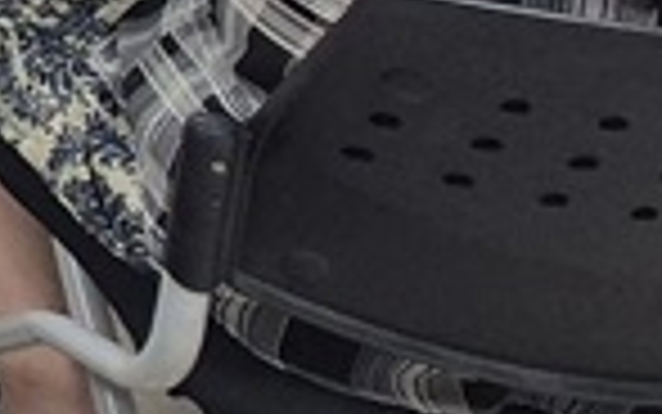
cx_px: -1306
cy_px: -400
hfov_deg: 11.6
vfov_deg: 12.4
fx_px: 1697
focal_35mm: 94
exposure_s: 1/60
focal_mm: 2.2
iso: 100
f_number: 2.2
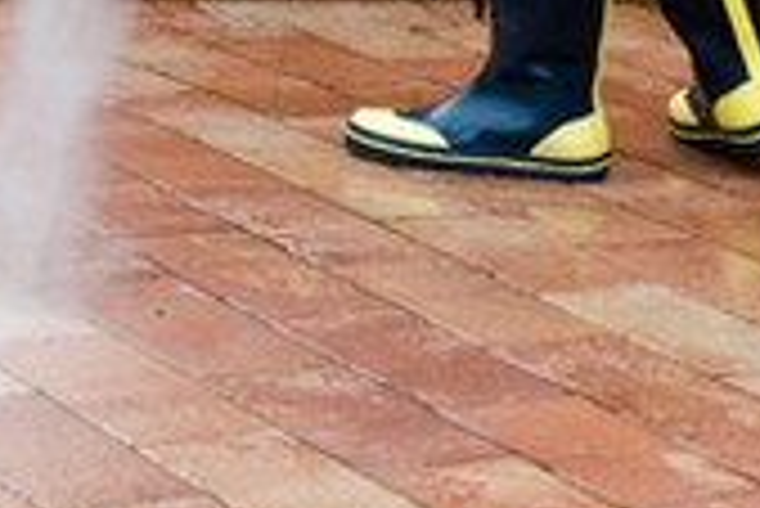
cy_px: 382
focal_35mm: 219
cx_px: 396
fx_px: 4634
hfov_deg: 9.4
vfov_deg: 6.3
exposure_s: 1/800
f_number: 9
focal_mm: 55
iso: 800
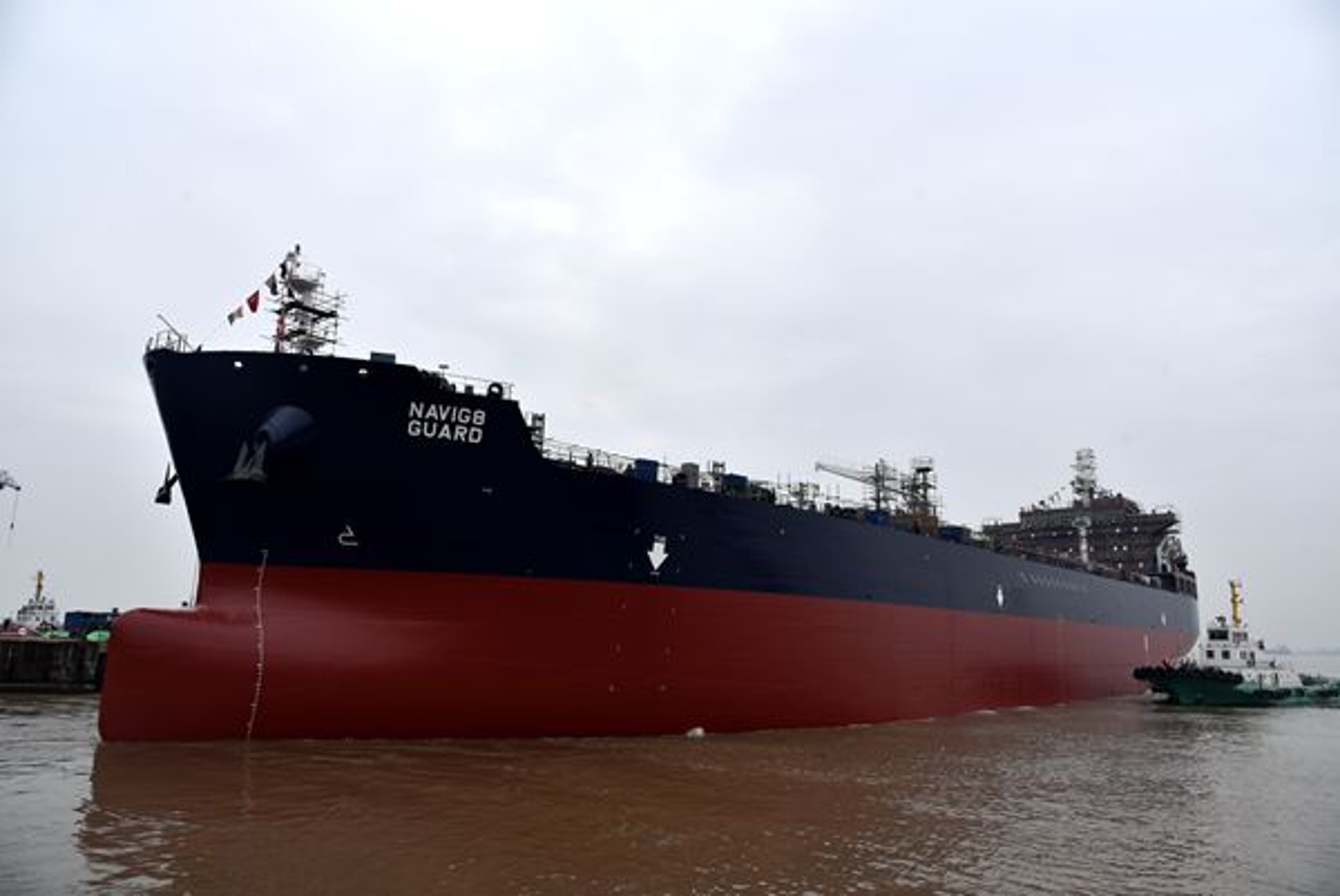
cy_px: 448
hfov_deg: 73.7
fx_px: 894
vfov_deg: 53.2
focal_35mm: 24
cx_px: 670
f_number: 8
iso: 200
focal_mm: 24
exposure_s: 1/250
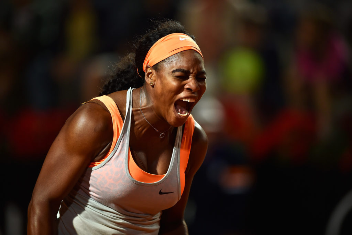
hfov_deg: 5.2
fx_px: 3910
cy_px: 118
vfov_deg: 3.4
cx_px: 176
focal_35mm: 400
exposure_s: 1/2000
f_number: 2.8
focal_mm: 400
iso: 1250
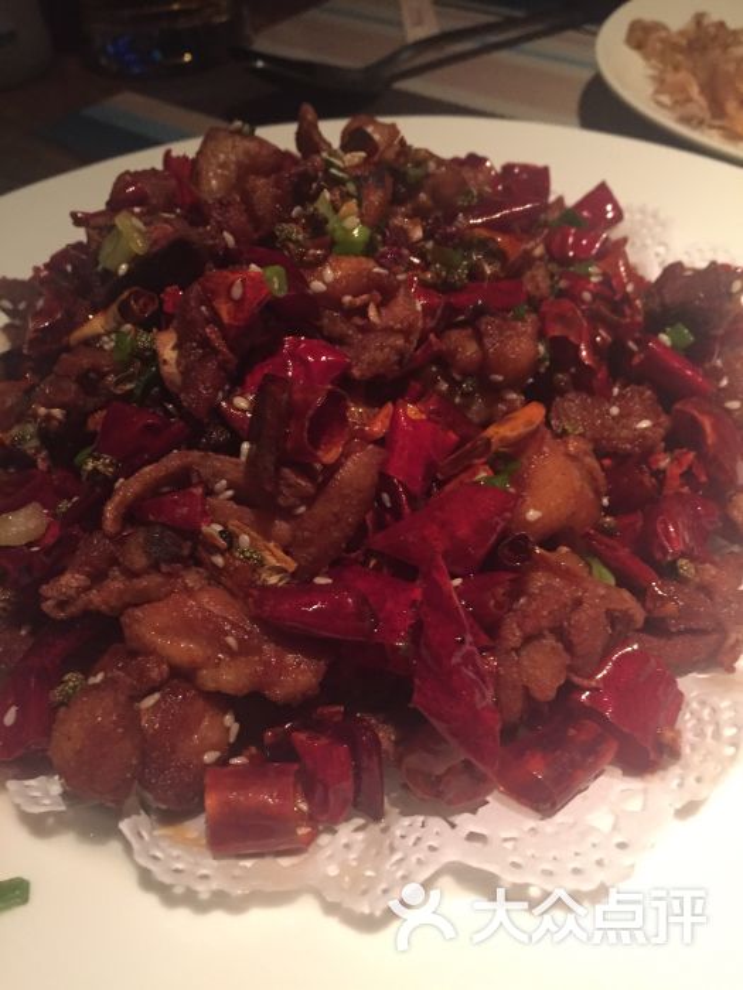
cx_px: 372
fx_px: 830
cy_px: 495
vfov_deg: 61.7
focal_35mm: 29
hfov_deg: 48.2
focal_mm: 4.15
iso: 320
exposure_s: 1/15
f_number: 2.2
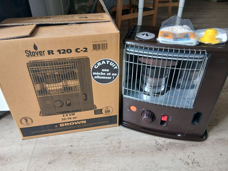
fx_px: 178
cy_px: 88
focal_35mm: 27
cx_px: 110
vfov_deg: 51.3
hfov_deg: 65.3
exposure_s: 1/50
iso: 100
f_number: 1.8
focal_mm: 3.98
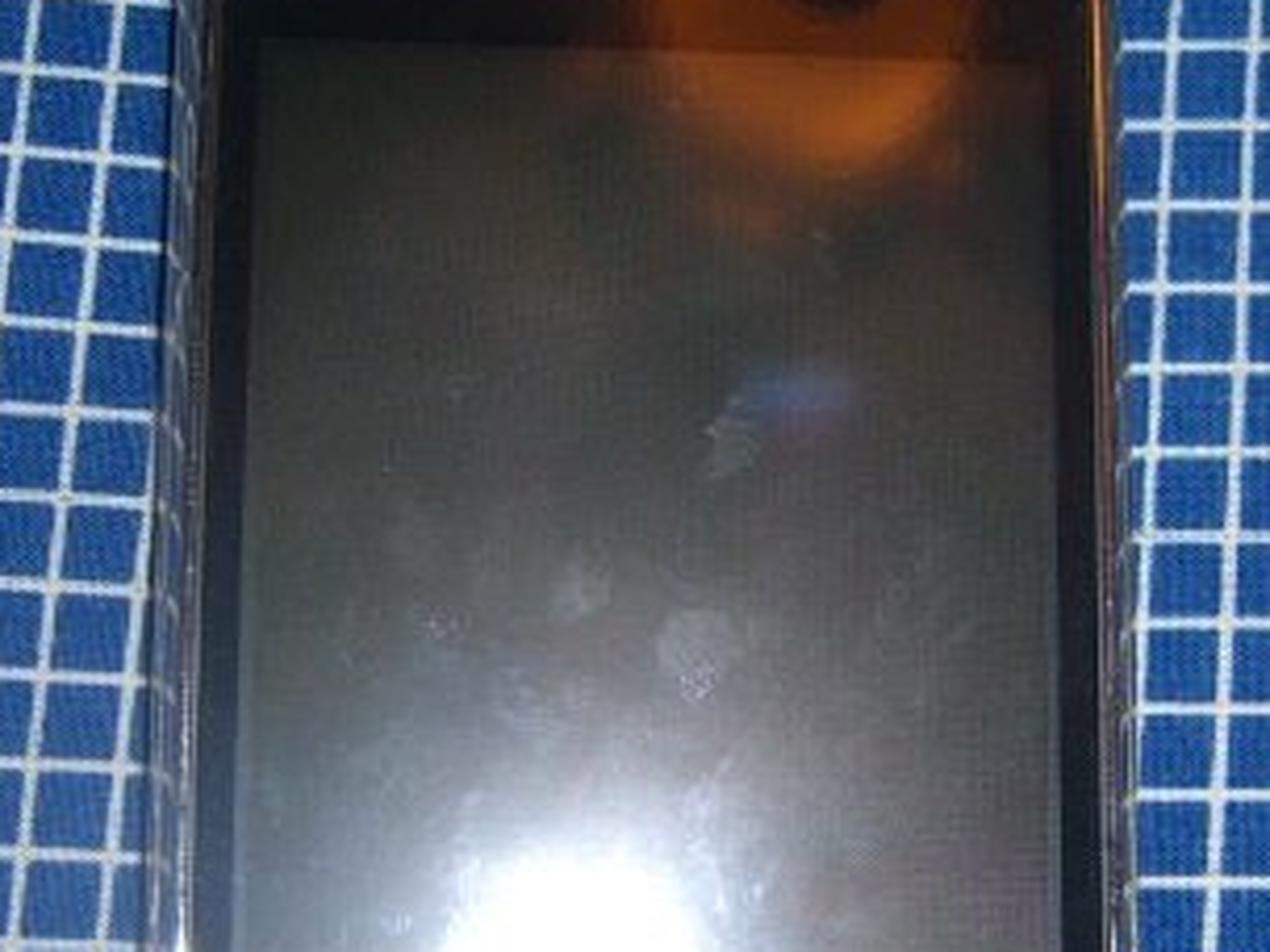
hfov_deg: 24.4
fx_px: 2935
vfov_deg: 18.4
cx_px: 714
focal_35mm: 80
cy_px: 672
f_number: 2.8
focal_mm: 7.9
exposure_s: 1/60
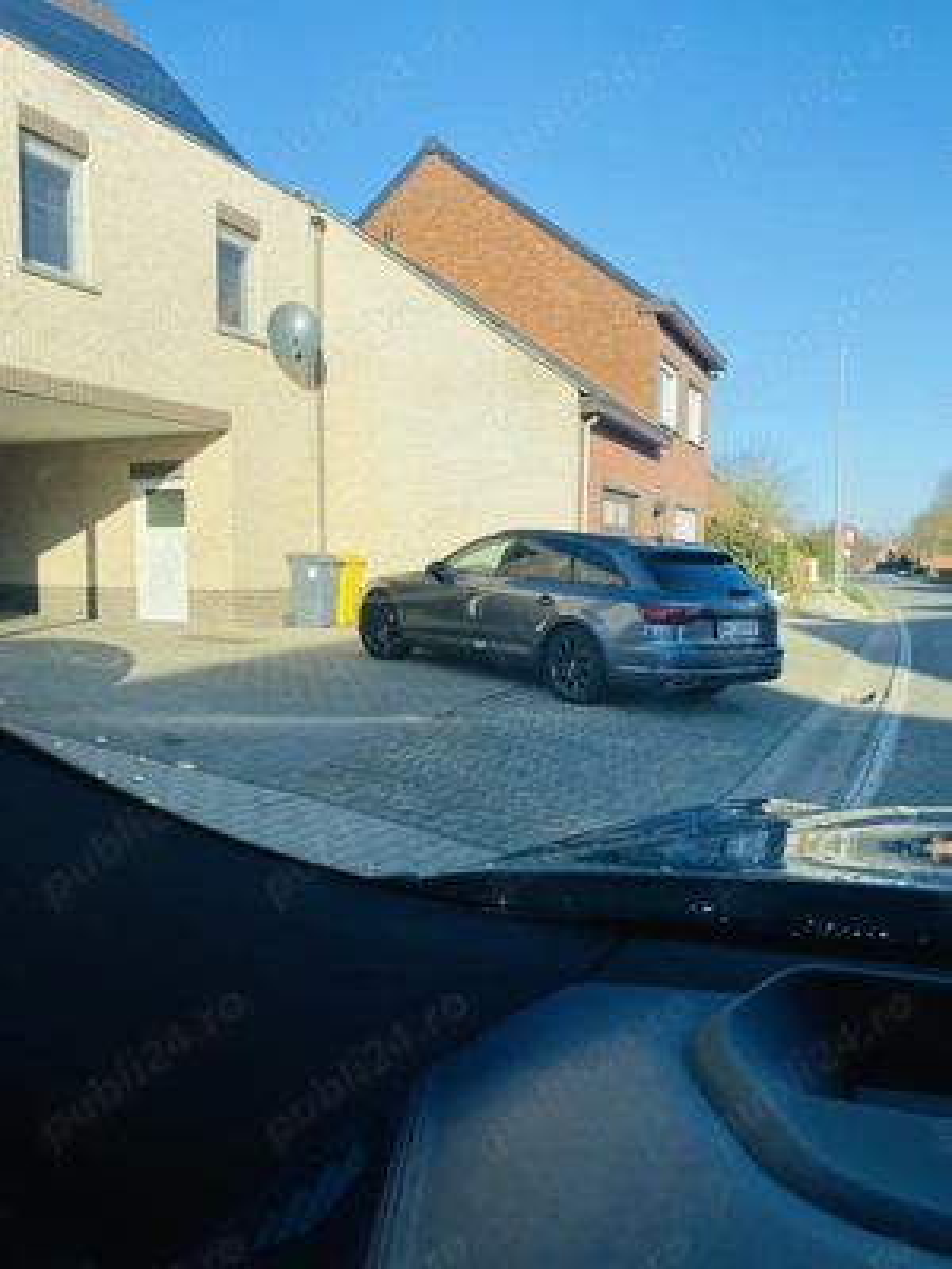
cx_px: 476
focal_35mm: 26
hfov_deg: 53.1
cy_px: 634
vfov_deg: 67.3
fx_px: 953
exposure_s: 1/1585
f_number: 1.8
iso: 32
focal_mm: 4.25
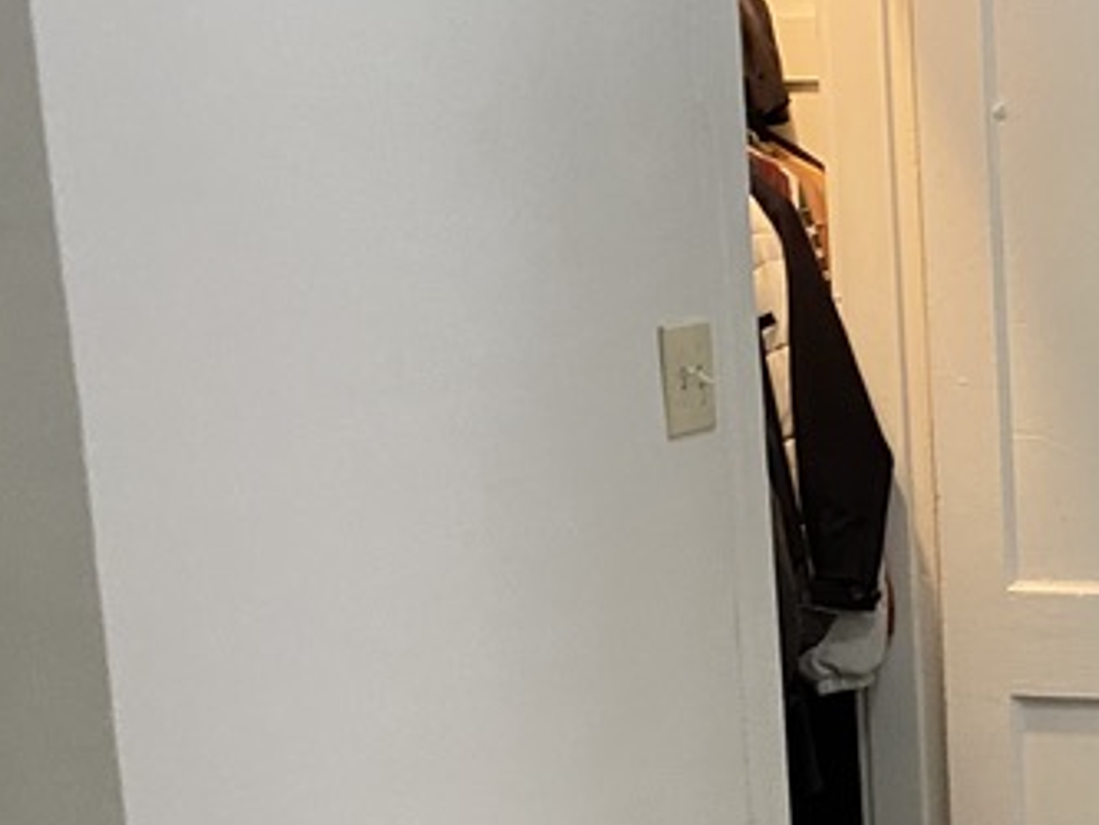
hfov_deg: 22.2
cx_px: 1370
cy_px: 733
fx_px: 2541
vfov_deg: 18.2
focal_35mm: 80
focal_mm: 4.25
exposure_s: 1/60
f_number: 1.8
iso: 400
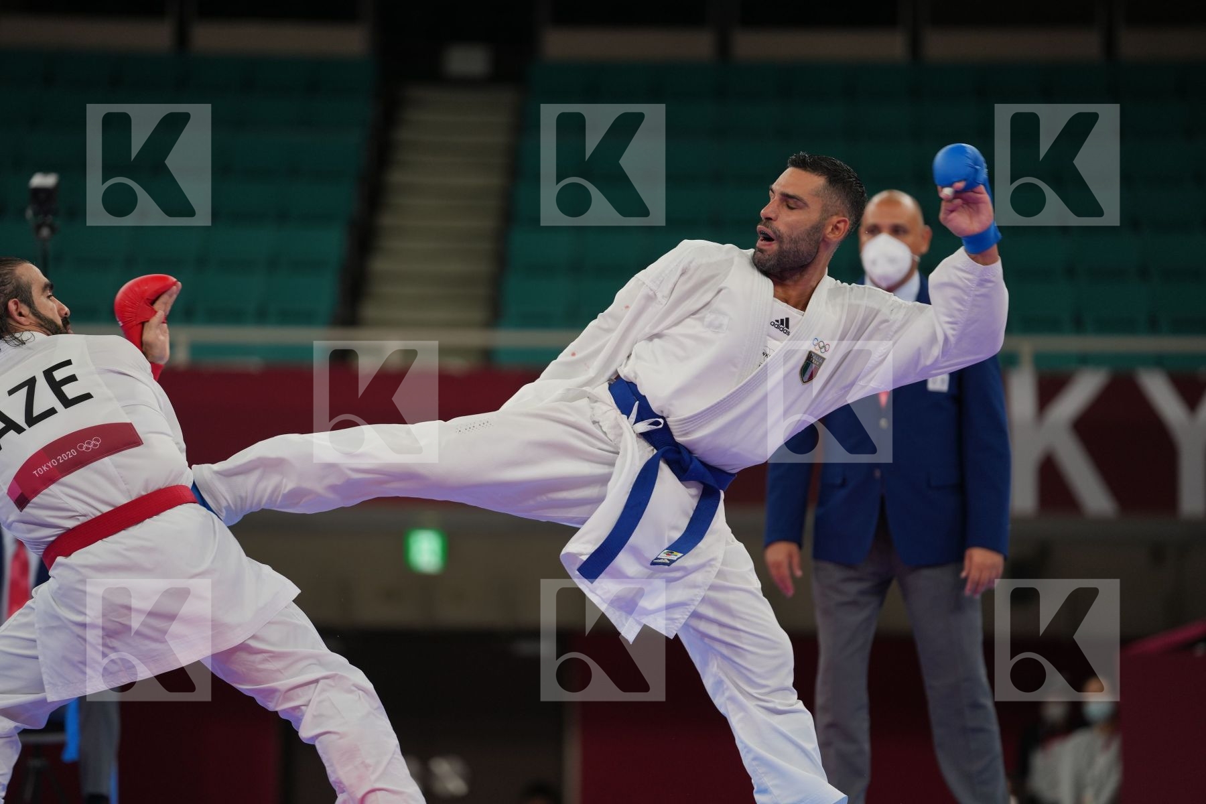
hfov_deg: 10.9
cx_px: 603
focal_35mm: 189
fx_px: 6331
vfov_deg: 7.3
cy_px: 402
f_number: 2.8
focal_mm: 189
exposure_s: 1/1000
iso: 500
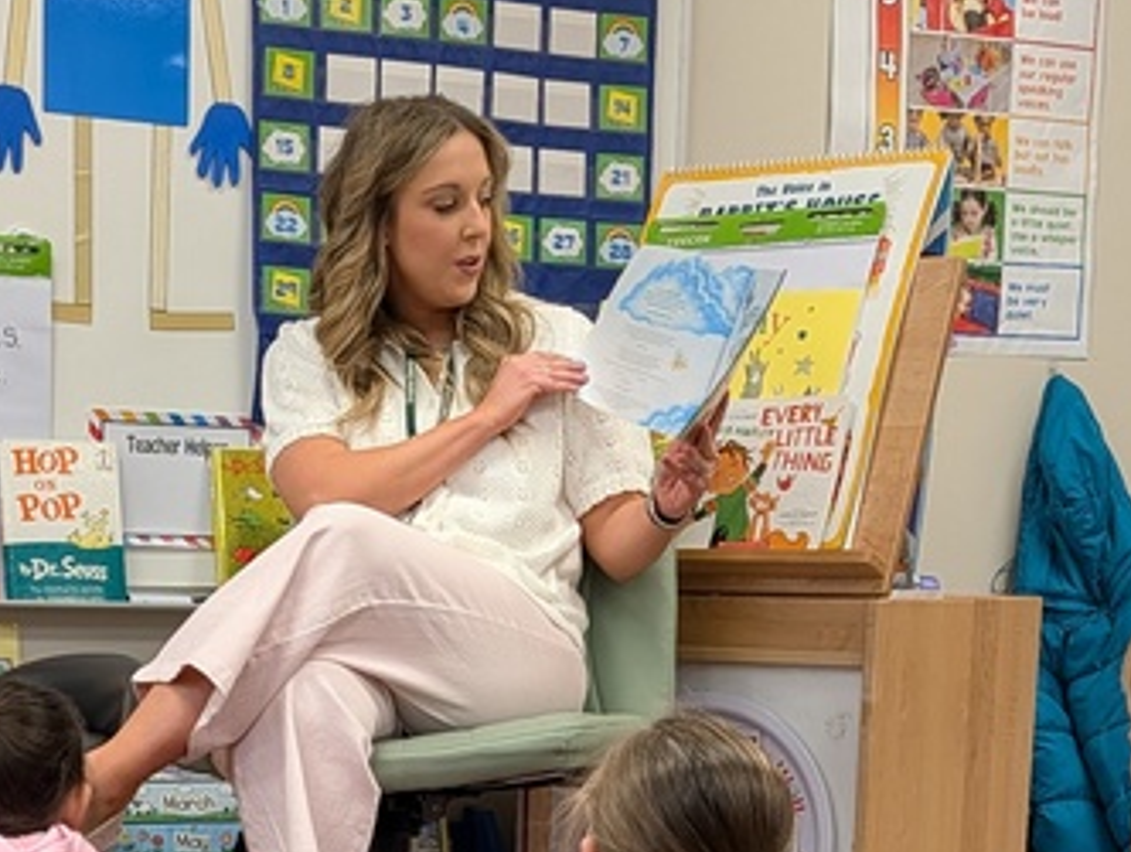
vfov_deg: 18.8
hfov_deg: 26.2
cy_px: 1045
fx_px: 2421
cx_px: 443
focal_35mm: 74
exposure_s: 1/71.1
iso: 102
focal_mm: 6.9
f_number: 1.68
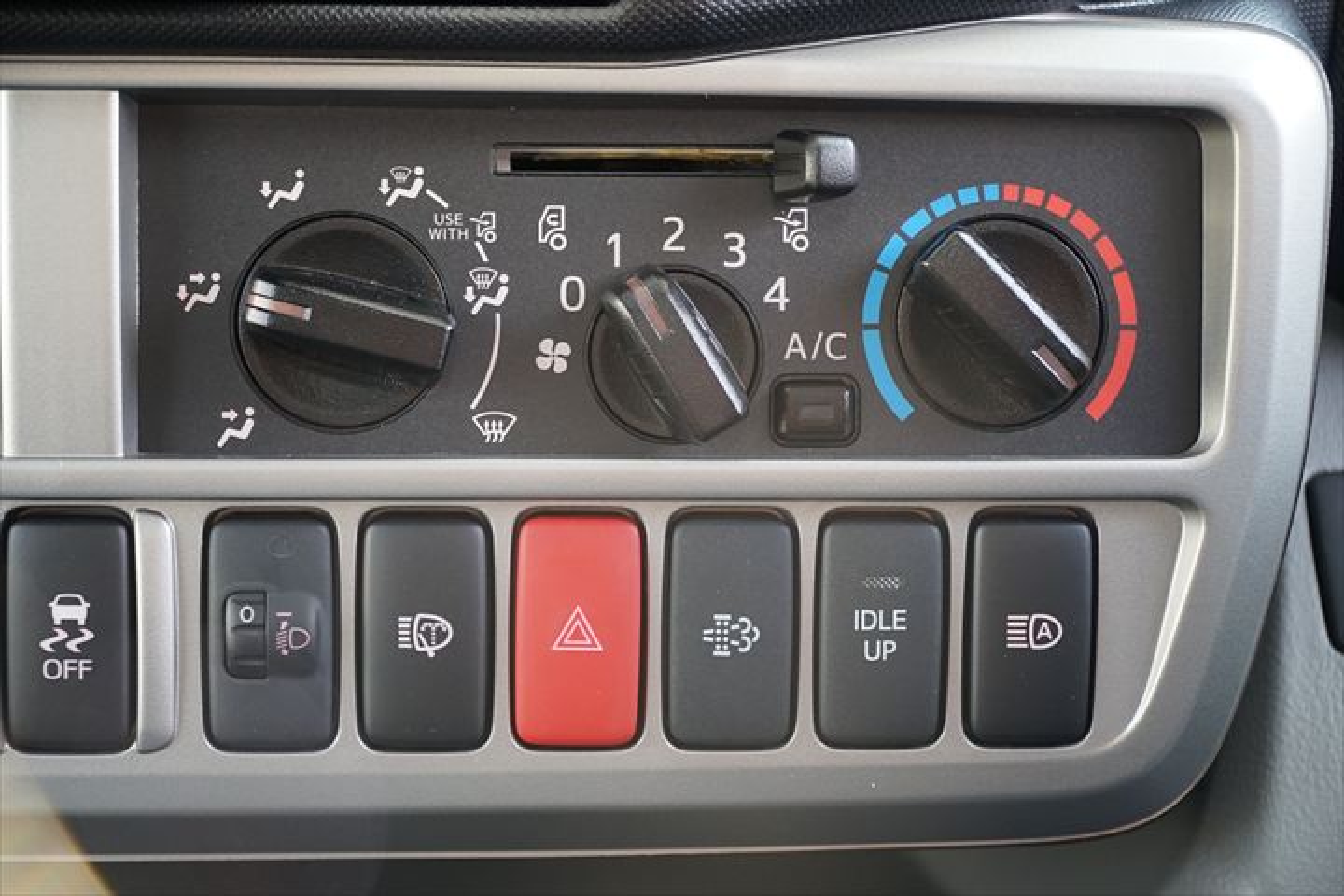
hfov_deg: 29.2
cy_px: 448
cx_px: 672
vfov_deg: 19.7
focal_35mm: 69
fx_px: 2576
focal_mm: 46
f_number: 4
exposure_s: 1/80
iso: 800
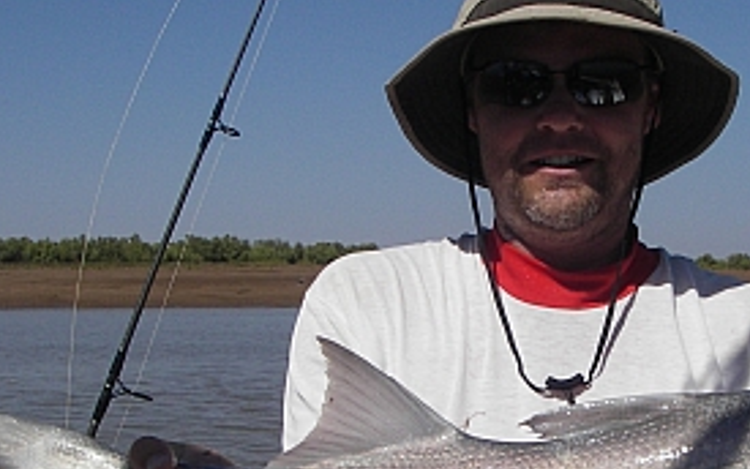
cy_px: 374
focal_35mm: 75
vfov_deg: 17.3
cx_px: 491
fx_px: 1533
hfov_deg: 27.3
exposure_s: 1/500
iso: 50
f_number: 6.6
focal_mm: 6.3
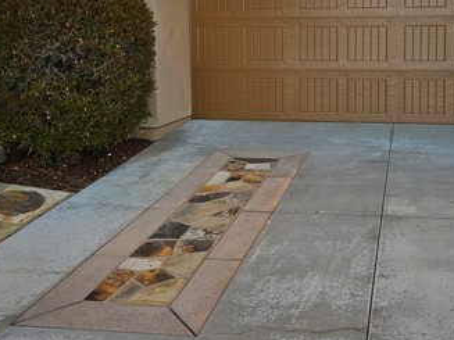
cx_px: 317
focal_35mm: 45
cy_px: 78
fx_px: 590
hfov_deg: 41.3
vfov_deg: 31.5
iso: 25
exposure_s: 1/601
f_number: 1.8
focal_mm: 5.4
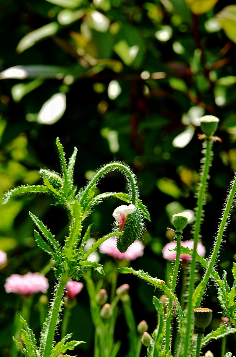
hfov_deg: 4.6
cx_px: 118
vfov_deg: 6.9
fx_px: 2963
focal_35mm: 300
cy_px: 178
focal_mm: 200
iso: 100
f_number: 10
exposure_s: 1/40
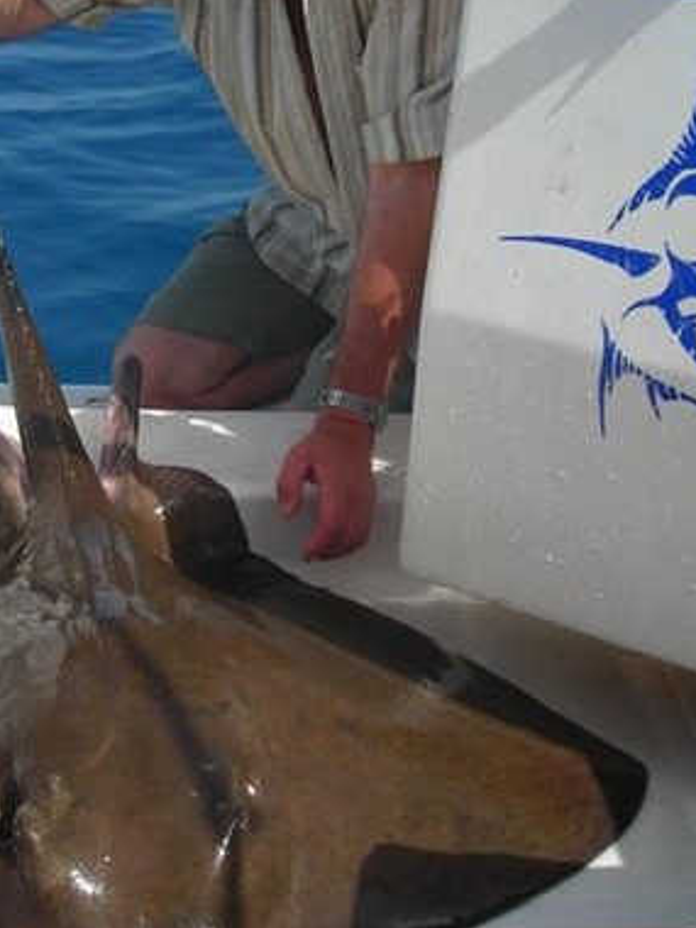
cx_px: 222
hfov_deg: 23.2
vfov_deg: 30.5
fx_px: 1689
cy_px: 295
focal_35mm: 63
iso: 50
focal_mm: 6.3
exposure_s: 1/192
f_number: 6.4
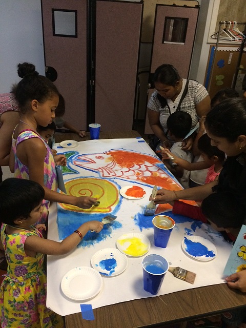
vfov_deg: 61.7
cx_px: 123
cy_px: 164
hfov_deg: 48.2
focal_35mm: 29
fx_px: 275
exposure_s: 1/30
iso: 160
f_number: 2.2
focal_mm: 4.15
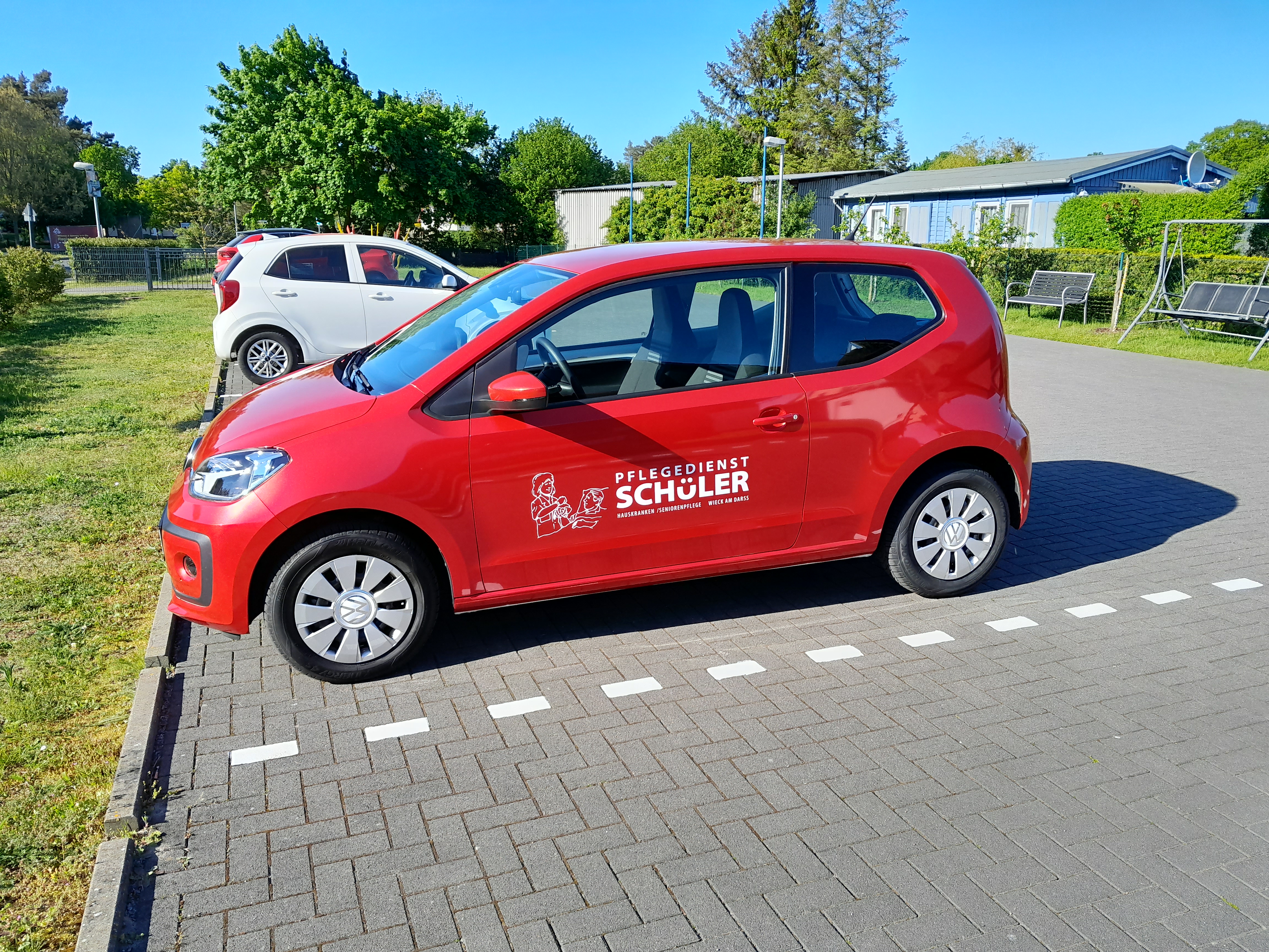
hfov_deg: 67.3
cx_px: 634
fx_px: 953
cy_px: 476
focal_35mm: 26
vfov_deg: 53.1
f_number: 1.8
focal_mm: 4
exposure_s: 1/691
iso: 40
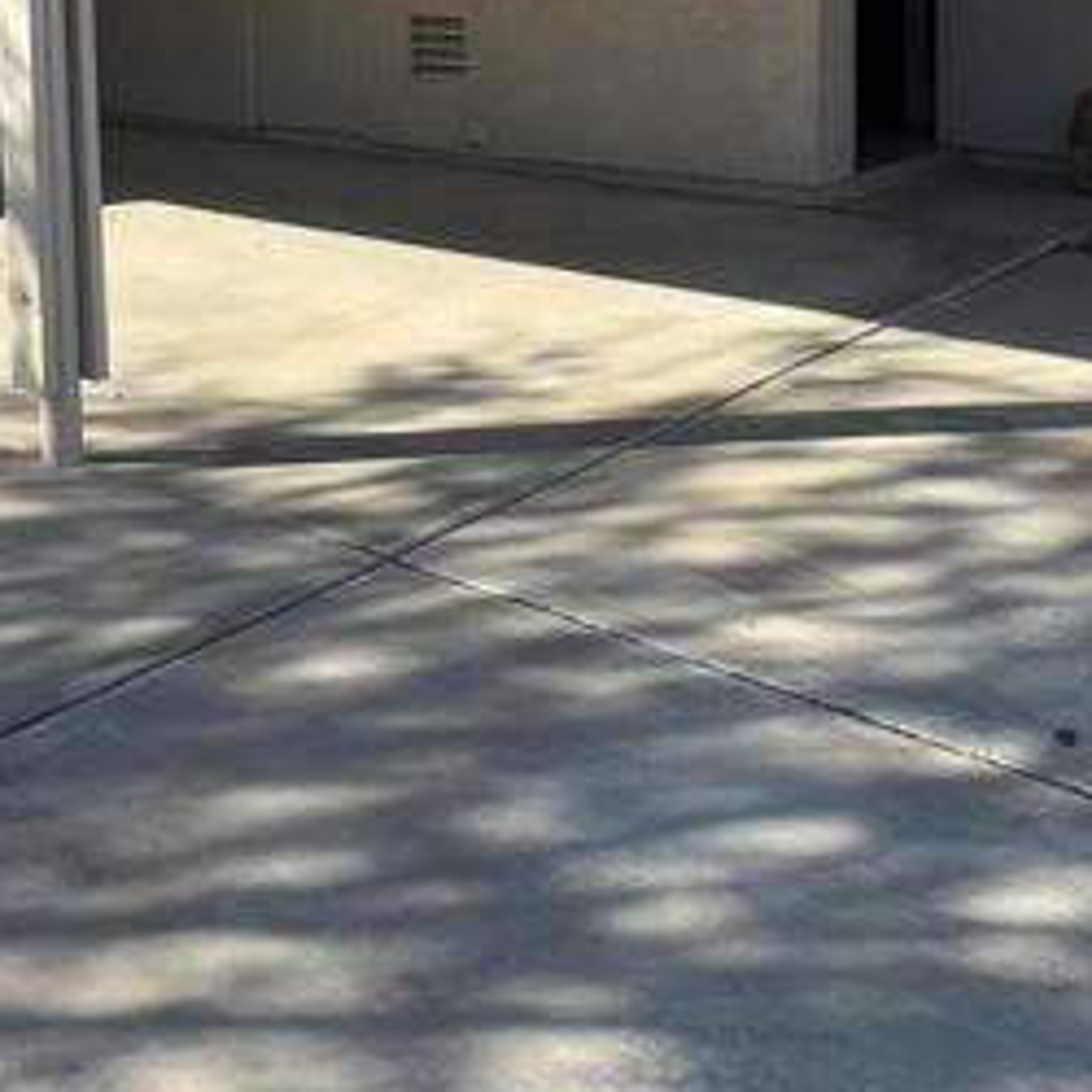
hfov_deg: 35.8
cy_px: 48
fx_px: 1677
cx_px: 690
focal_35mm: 47
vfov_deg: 33.5
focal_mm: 1.57
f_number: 1.8
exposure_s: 1/555
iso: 32
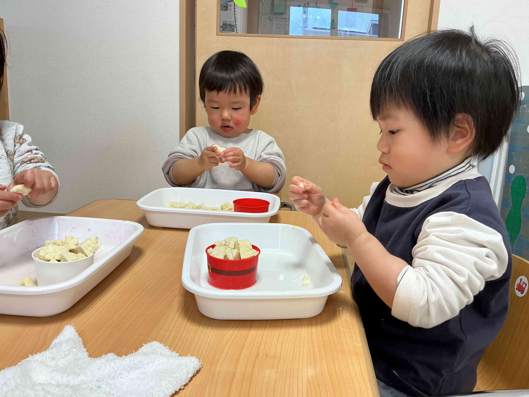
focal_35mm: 29
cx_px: 264
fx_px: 443
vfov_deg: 48.2
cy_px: 198
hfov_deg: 61.7
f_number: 1.8
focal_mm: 3
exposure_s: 1/120
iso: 50
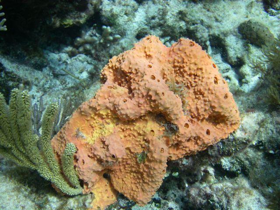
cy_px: 105
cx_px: 140
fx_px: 307
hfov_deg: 49.0
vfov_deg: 37.7
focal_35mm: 38
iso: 64
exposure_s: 1/250
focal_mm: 6.3
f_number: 3.3
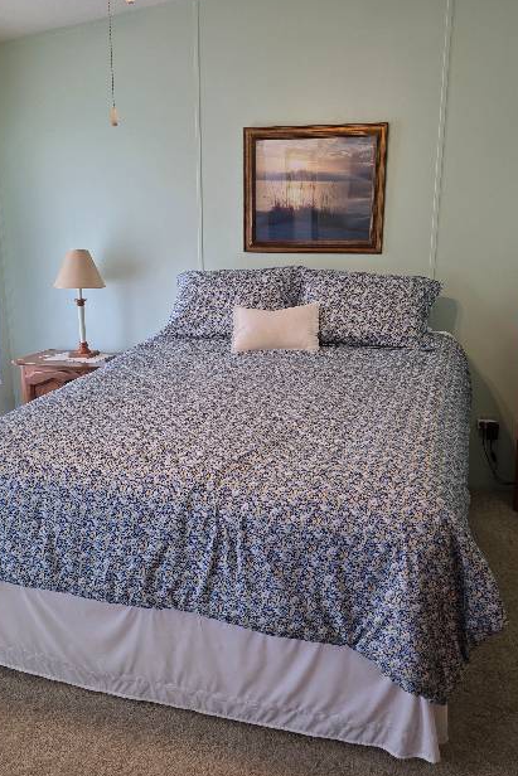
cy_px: 387
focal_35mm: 33
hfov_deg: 40.0
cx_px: 238
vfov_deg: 57.2
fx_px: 712
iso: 100
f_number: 1.7
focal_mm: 6.3
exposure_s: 1/120
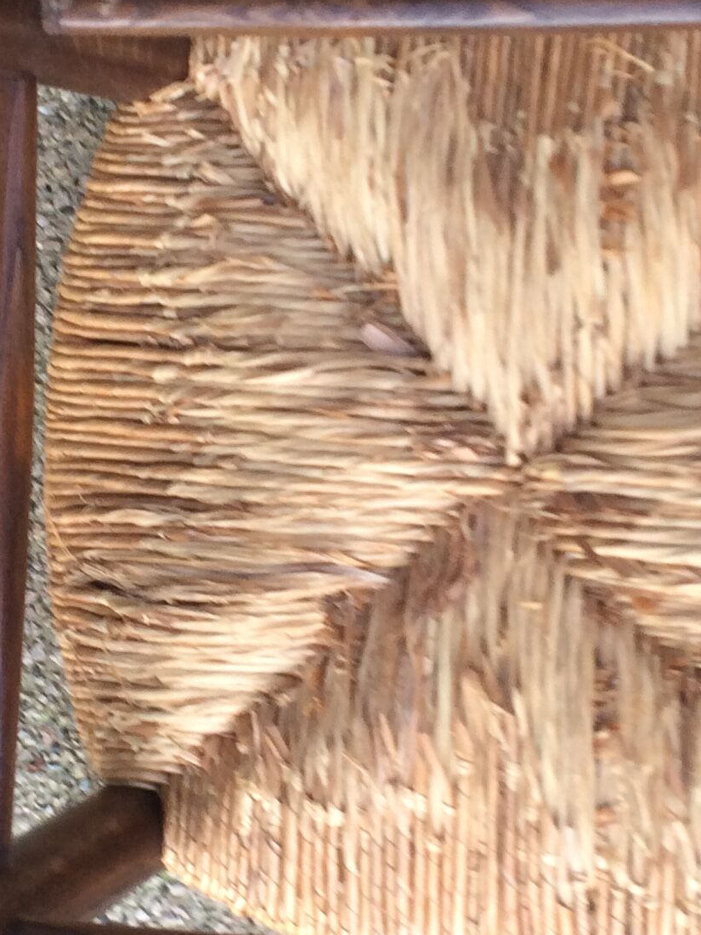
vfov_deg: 22.7
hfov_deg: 17.1
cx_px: 286
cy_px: 369
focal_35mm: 86
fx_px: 2323
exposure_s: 1/100
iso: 50
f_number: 2.2
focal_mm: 4.15
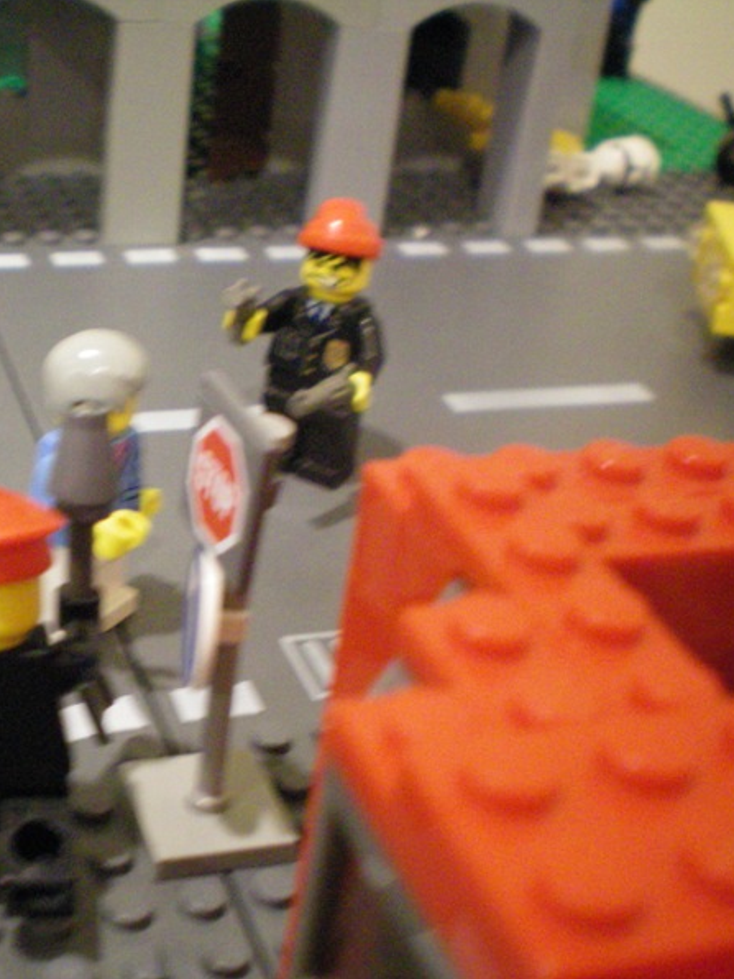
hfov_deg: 28.0
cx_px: 151
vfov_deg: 37.5
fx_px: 1442
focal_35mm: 51
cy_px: 490
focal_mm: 6.3
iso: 400
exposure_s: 1/13
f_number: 3.1
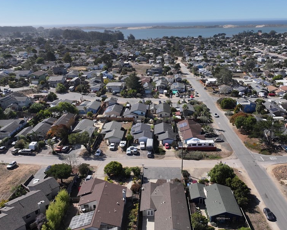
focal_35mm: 32
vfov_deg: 45.8
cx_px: 158
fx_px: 272
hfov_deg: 55.6
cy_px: 118
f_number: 2.8
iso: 160
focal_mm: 12.29
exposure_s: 1/3200
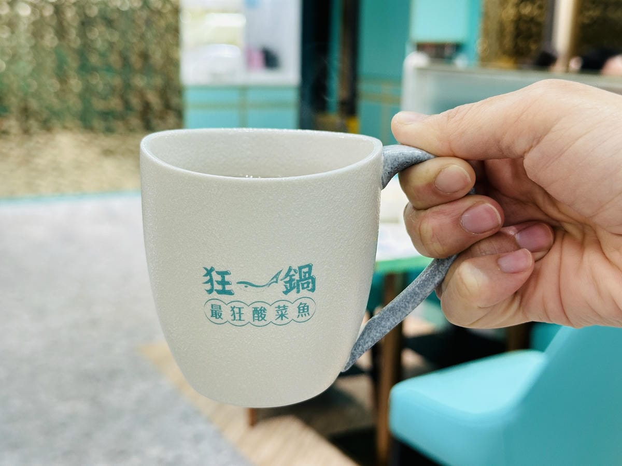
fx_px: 862
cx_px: 311
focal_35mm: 48
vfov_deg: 30.3
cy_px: 233
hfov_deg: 39.7
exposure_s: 1/60
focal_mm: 6.86
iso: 80
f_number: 1.78
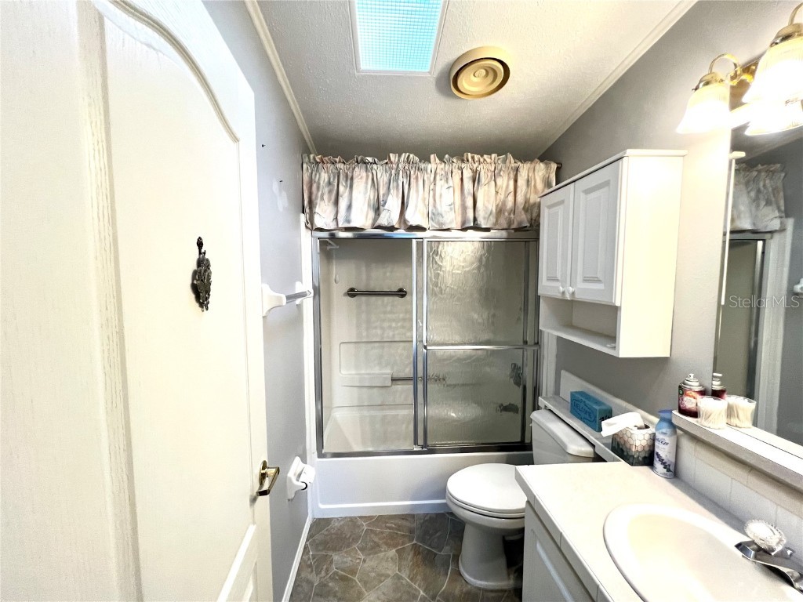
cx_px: 402
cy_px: 301
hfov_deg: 106.2
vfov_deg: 89.9
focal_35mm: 13
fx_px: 302
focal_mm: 1.57
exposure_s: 1/120
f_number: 1.8
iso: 200
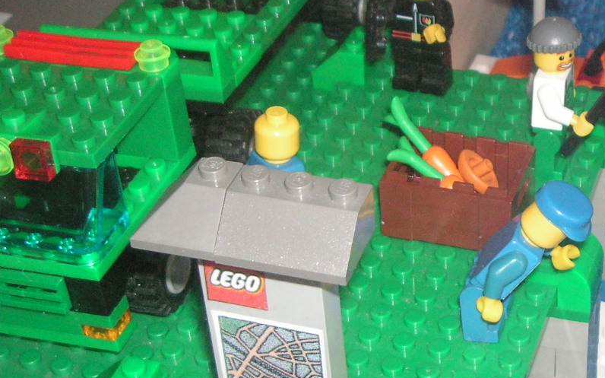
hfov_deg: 24.5
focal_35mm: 81
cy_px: 218
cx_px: 584
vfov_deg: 16.1
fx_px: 1335
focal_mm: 6.3
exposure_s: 1/45
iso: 160
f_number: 3.3
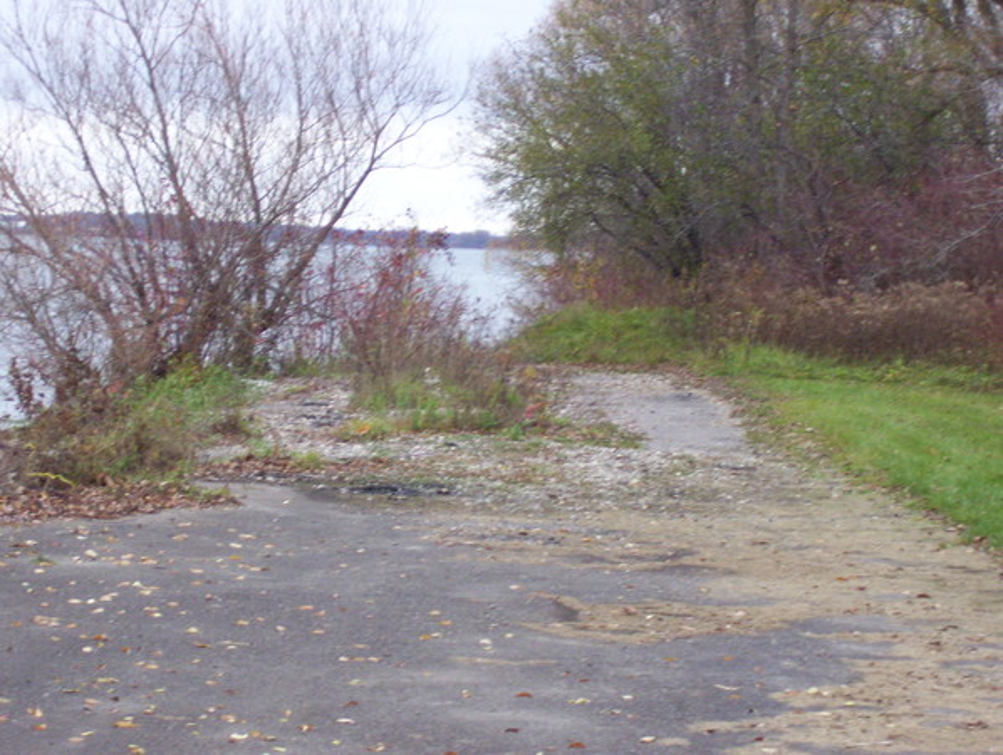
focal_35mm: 108
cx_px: 502
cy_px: 378
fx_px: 3133
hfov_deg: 18.2
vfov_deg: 13.7
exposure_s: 1/250
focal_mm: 18
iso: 320
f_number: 4.6
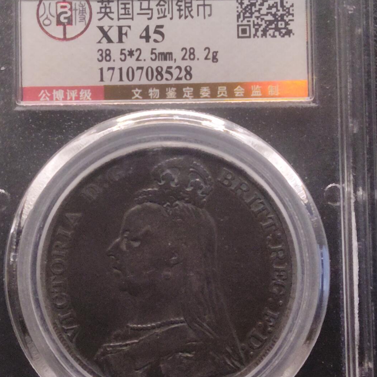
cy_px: 206
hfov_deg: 22.8
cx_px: 179
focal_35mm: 76
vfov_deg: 22.8
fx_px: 936
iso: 500
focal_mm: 3.42
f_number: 2.2
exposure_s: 1/50
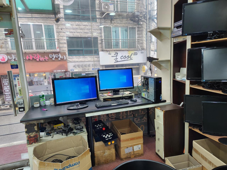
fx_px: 151
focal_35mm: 23
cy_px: 85
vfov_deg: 58.9
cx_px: 114
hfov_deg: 73.9
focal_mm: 5.4
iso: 80
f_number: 1.8
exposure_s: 1/120
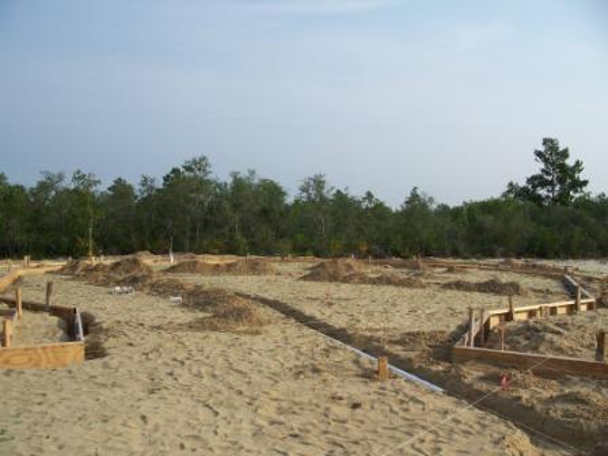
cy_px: 228
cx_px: 304
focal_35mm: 37
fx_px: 650
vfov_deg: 38.7
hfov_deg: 50.1
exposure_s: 1/500
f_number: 4
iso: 64
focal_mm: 7.8
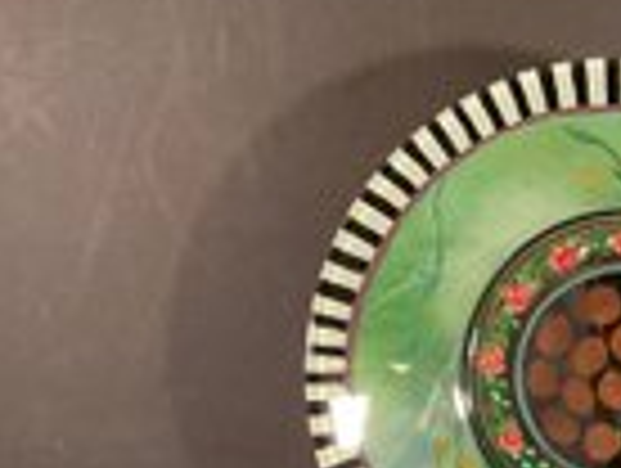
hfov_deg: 25.7
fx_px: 1294
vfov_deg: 19.6
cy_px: 511
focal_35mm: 72
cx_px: 619
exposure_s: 1/40
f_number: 1.8
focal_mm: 3
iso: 320
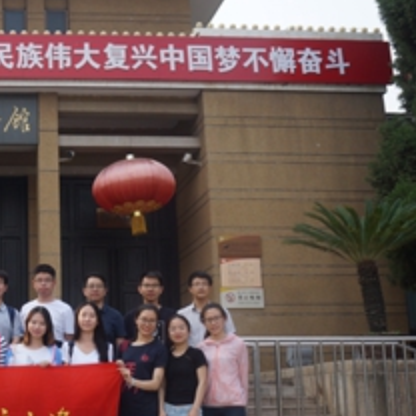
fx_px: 748
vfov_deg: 30.9
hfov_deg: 28.1
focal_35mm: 55
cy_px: 264
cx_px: -52
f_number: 5.6
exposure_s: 1/320
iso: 200
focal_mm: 18
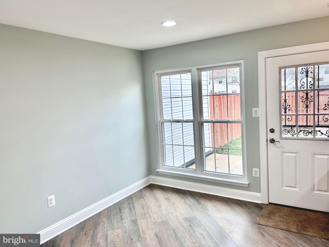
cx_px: 164
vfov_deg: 53.1
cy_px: 124
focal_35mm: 26
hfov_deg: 67.3
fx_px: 247
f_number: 1.5
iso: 40
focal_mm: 5.7
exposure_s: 1/120
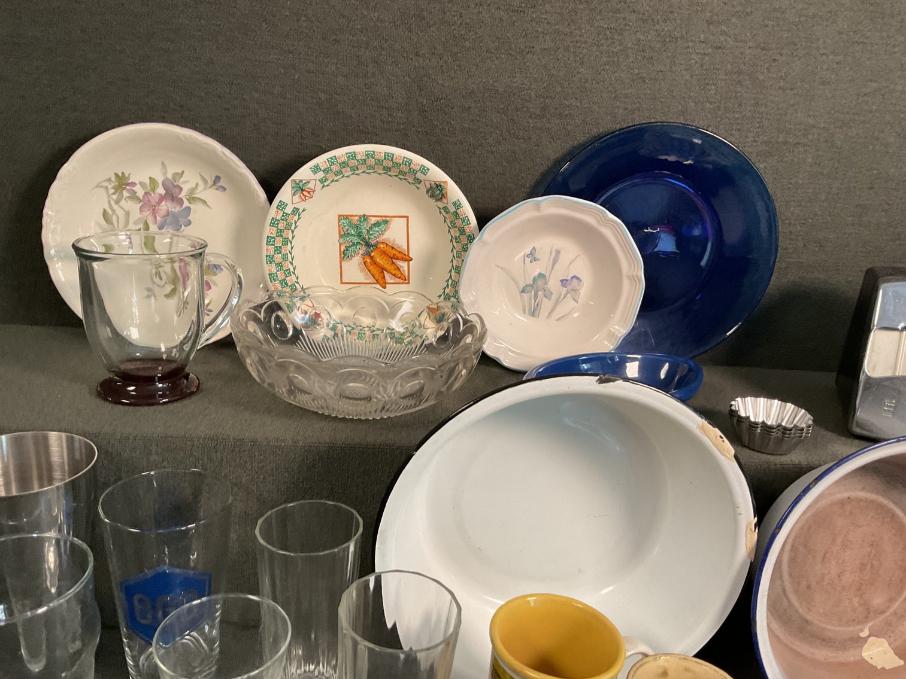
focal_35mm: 29
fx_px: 759
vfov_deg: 48.2
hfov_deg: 61.7
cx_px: 453
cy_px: 340
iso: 125
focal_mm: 3
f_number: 1.8
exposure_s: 1/60
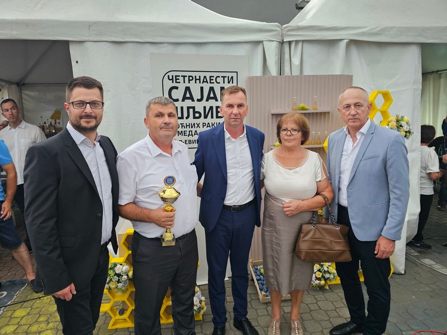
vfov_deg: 58.9
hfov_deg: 73.9
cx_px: 224
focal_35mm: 23
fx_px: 297
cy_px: 168
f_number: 1.7
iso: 800
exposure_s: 1/200
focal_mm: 6.3
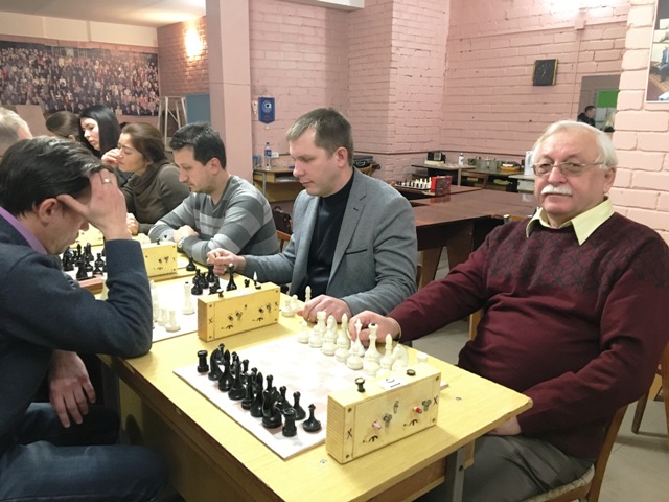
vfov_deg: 48.2
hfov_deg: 61.7
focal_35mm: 29
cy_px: 251
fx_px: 560
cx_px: 334
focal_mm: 4.15
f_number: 2.2
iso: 200
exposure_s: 1/25
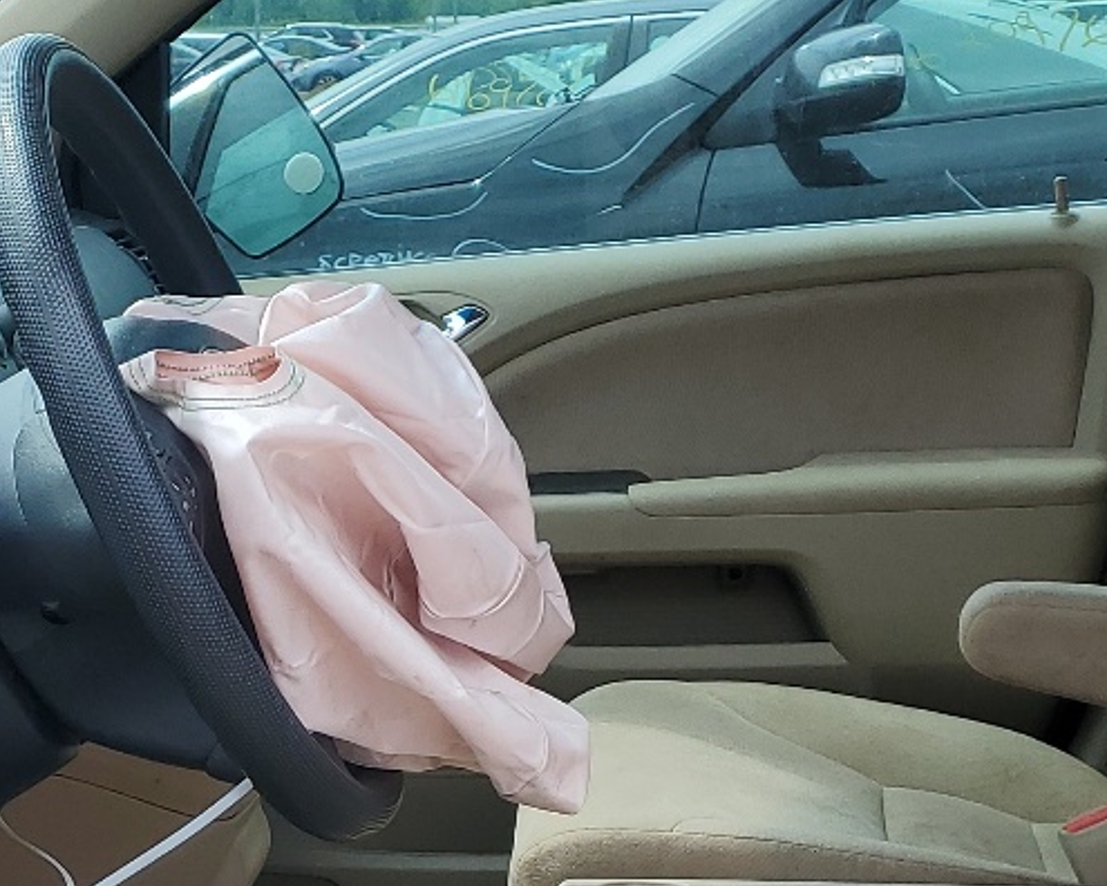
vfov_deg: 18.4
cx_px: 204
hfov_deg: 22.9
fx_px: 2687
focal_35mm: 82
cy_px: 828
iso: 50
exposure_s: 1/1000
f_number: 1.5
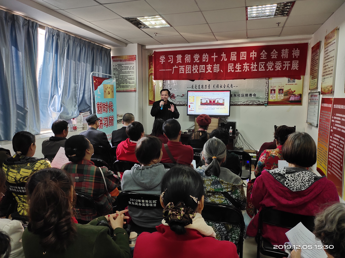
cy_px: 129
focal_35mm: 23
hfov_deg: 73.9
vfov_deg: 58.9
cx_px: 172
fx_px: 229
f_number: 1.79
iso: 849
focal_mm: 4.76
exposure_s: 1/50
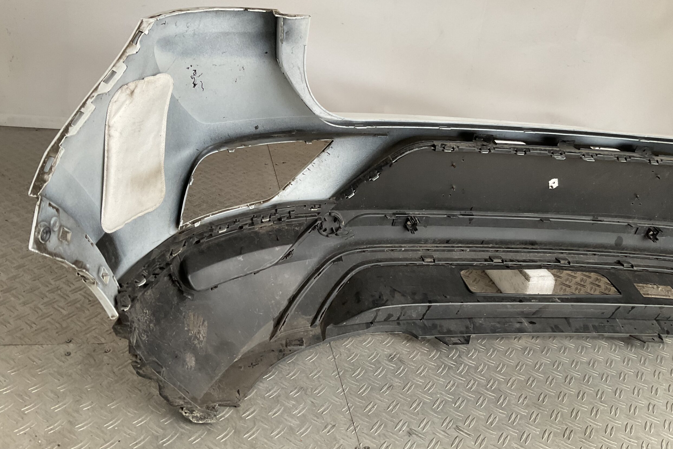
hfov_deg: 60.3
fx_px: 580
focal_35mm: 31
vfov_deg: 42.3
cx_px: 342
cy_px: 218
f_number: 1.8
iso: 80
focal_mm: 3
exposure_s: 1/50
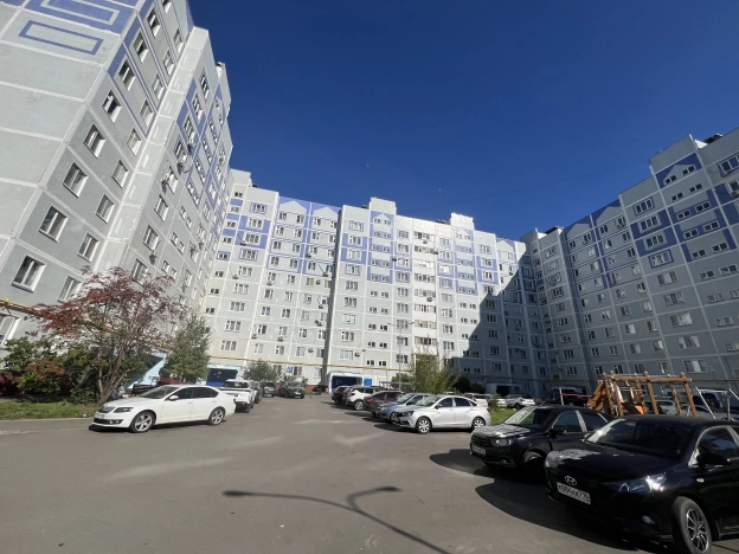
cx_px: 370
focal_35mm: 13
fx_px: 278
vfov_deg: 89.9
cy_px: 277
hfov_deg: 106.2
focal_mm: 1.57
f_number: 1.8
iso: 32
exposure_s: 1/5525
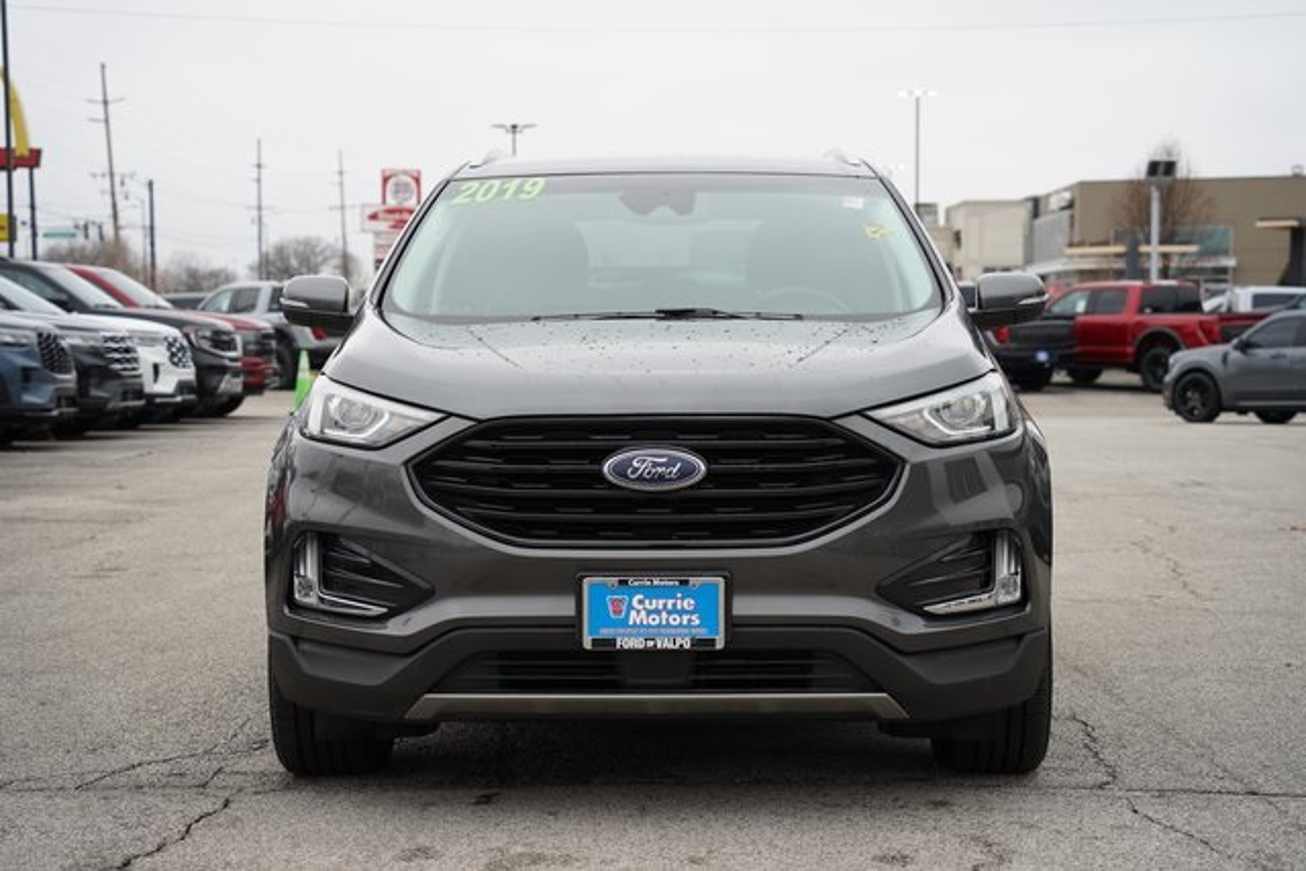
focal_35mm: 69
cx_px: 653
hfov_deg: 29.2
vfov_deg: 19.7
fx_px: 2504
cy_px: 436
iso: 100
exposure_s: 1/100
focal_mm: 69
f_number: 5
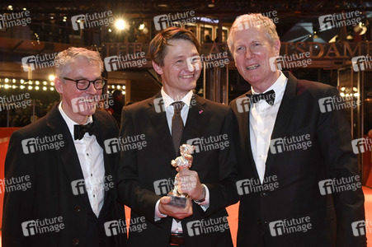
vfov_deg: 26.0
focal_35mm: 52
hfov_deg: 38.2
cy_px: 124
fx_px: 537
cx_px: 186
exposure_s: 1/125
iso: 1600
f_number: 6.3
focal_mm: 35
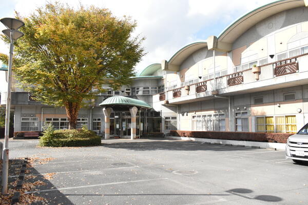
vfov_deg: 43.6
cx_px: 154
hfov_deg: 61.9
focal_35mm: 30
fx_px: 257
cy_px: 102
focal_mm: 20
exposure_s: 1/4000
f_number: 5.6
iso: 2000
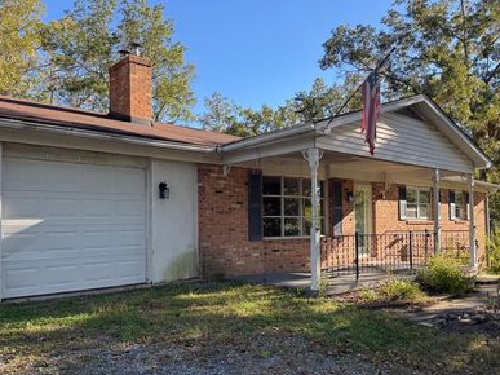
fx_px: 448
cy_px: 210
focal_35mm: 31
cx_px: 255
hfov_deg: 58.4
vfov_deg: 45.3
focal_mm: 6.76
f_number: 1.78
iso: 80
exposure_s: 1/952
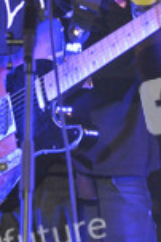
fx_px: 2602
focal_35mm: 387
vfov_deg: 5.3
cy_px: 18
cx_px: 77
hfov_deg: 3.5
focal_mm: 98
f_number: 2.8
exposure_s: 1/400
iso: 1000
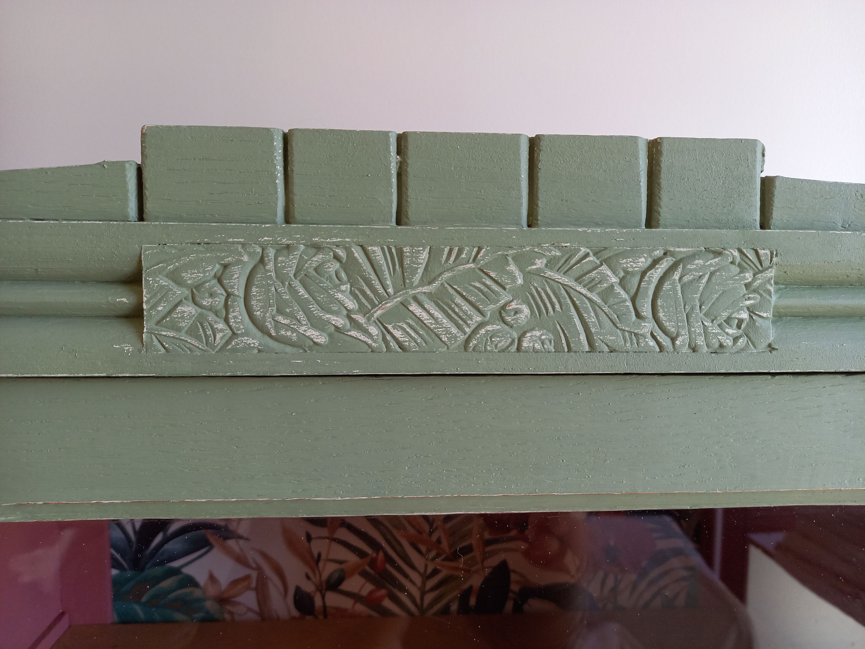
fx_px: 625
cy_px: 324
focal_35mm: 25
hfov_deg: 69.4
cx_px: 432
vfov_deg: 54.9
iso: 160
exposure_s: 1/50
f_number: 1.8
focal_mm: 4.65
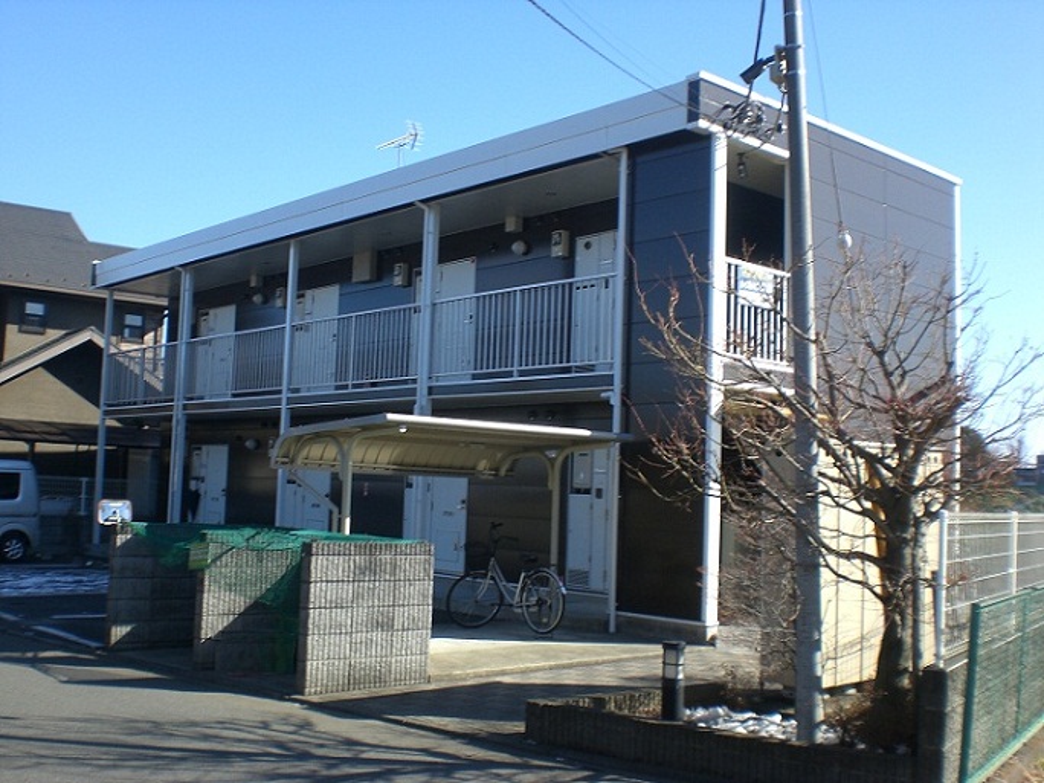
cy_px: 392
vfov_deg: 37.7
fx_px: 1146
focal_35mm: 38
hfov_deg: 49.0
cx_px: 522
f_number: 4.4
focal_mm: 6.3
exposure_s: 1/250
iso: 50
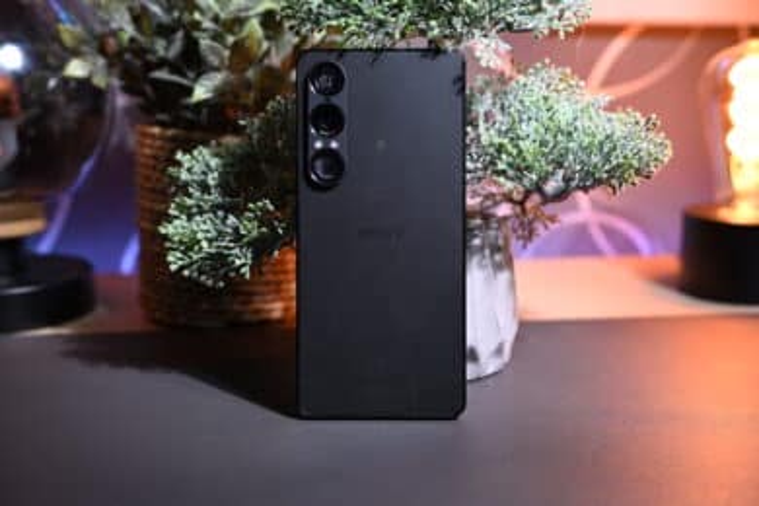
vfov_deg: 27.0
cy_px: 253
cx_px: 380
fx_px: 1054
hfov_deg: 39.6
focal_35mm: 50
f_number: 4
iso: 220
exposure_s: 1/50
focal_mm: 50
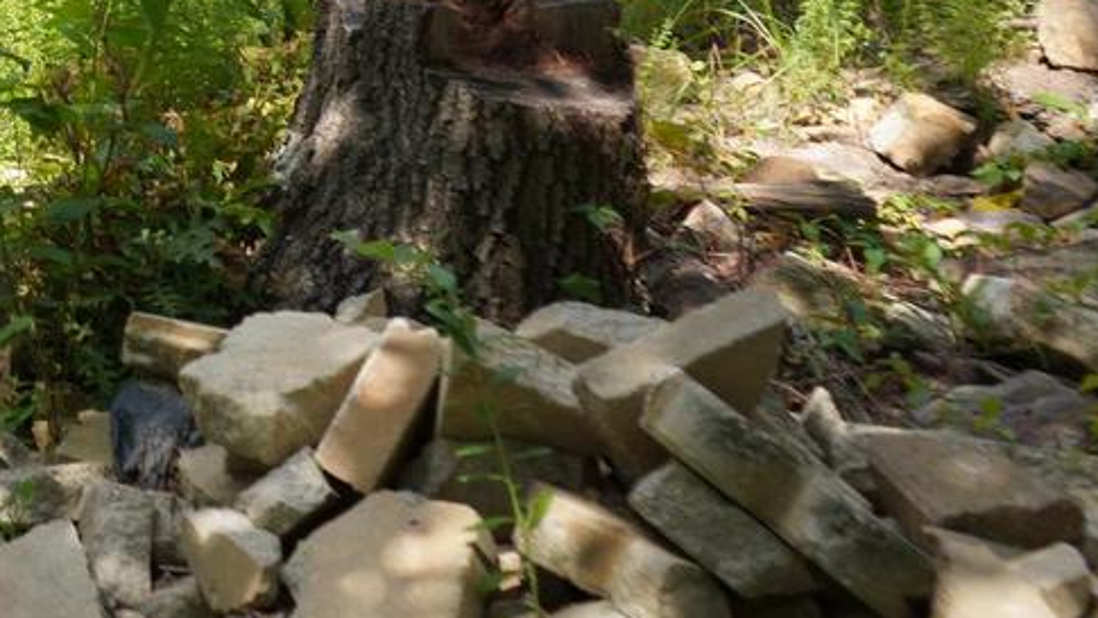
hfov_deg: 22.2
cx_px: -294
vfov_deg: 12.9
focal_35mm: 87
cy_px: -423
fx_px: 2533
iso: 100
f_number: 4.5
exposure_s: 1/320
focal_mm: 28
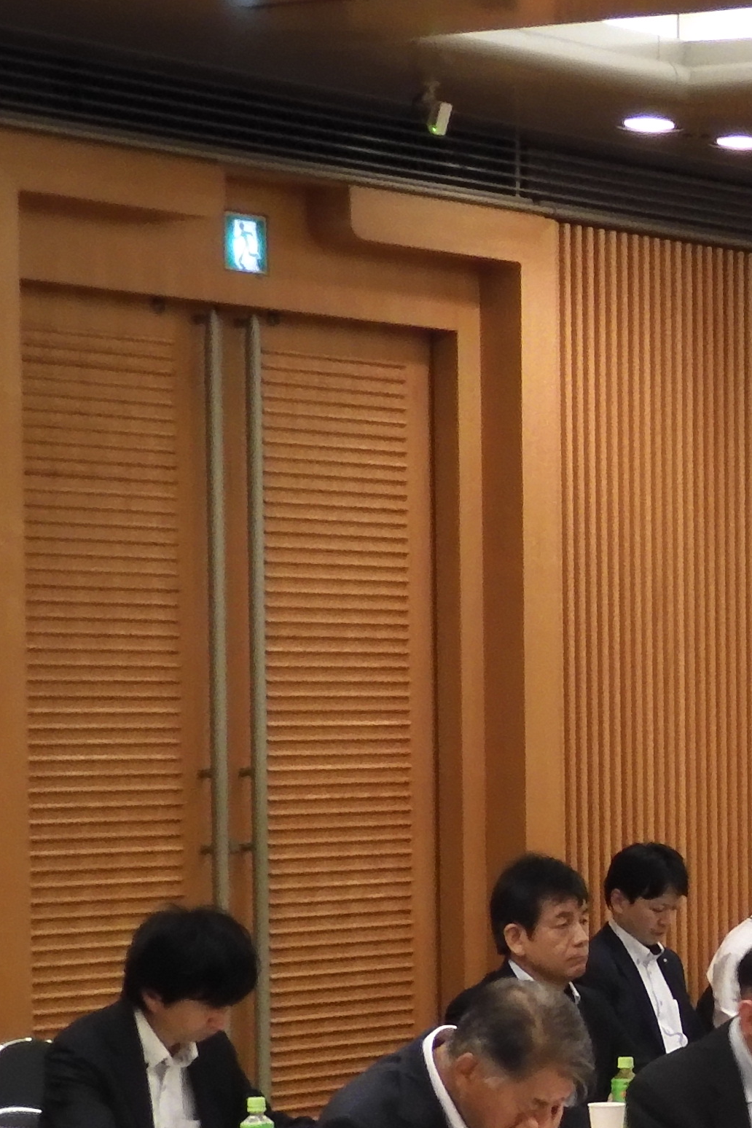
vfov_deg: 15.7
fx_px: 4073
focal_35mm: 130
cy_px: 914
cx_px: 1548
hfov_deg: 9.8
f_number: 4
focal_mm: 7.5
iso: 400
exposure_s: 1/15
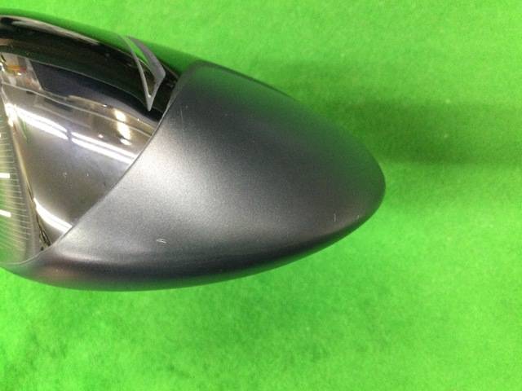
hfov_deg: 58.4
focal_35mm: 31
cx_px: 261
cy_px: 196
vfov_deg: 45.4
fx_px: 467
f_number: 2.4
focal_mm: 3.3
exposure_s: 1/17
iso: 200
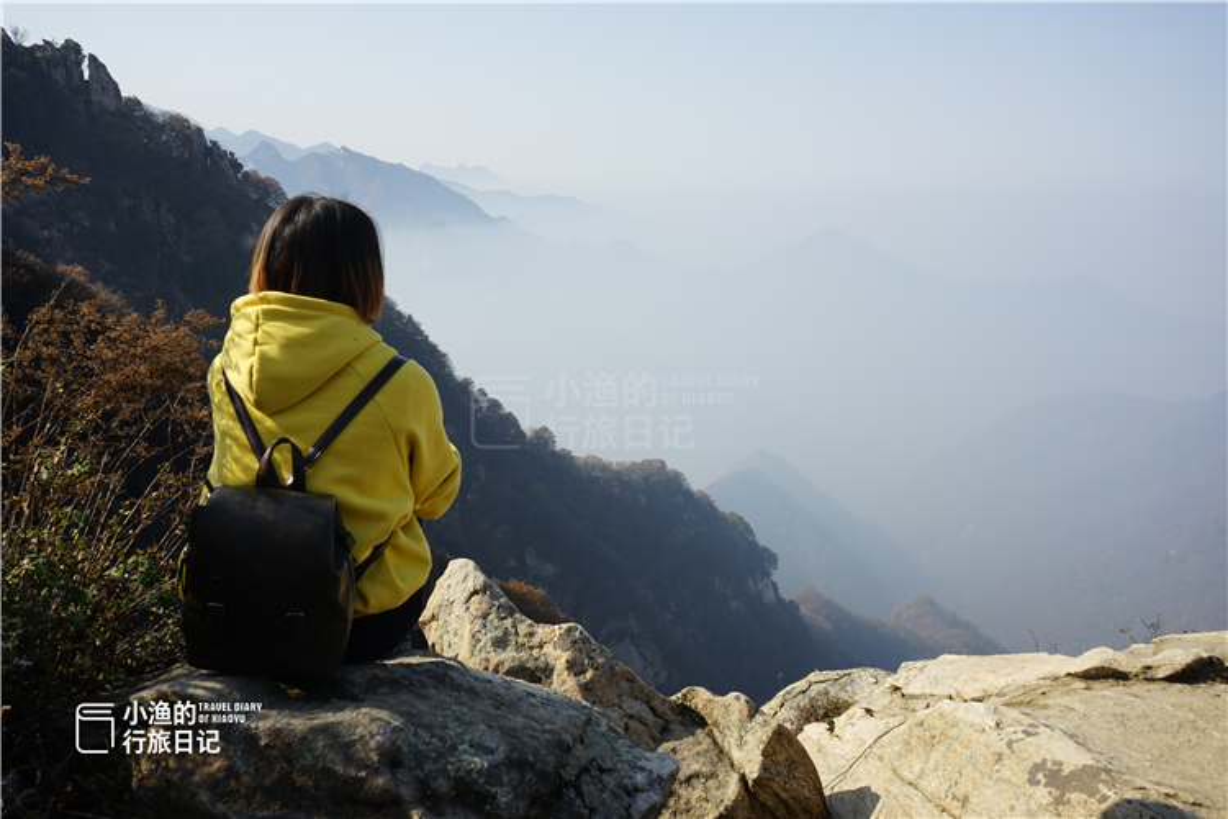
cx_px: 614
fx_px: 1057
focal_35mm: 31
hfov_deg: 60.3
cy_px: 410
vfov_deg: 42.3
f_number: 14
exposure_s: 1/80
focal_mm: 31
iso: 100
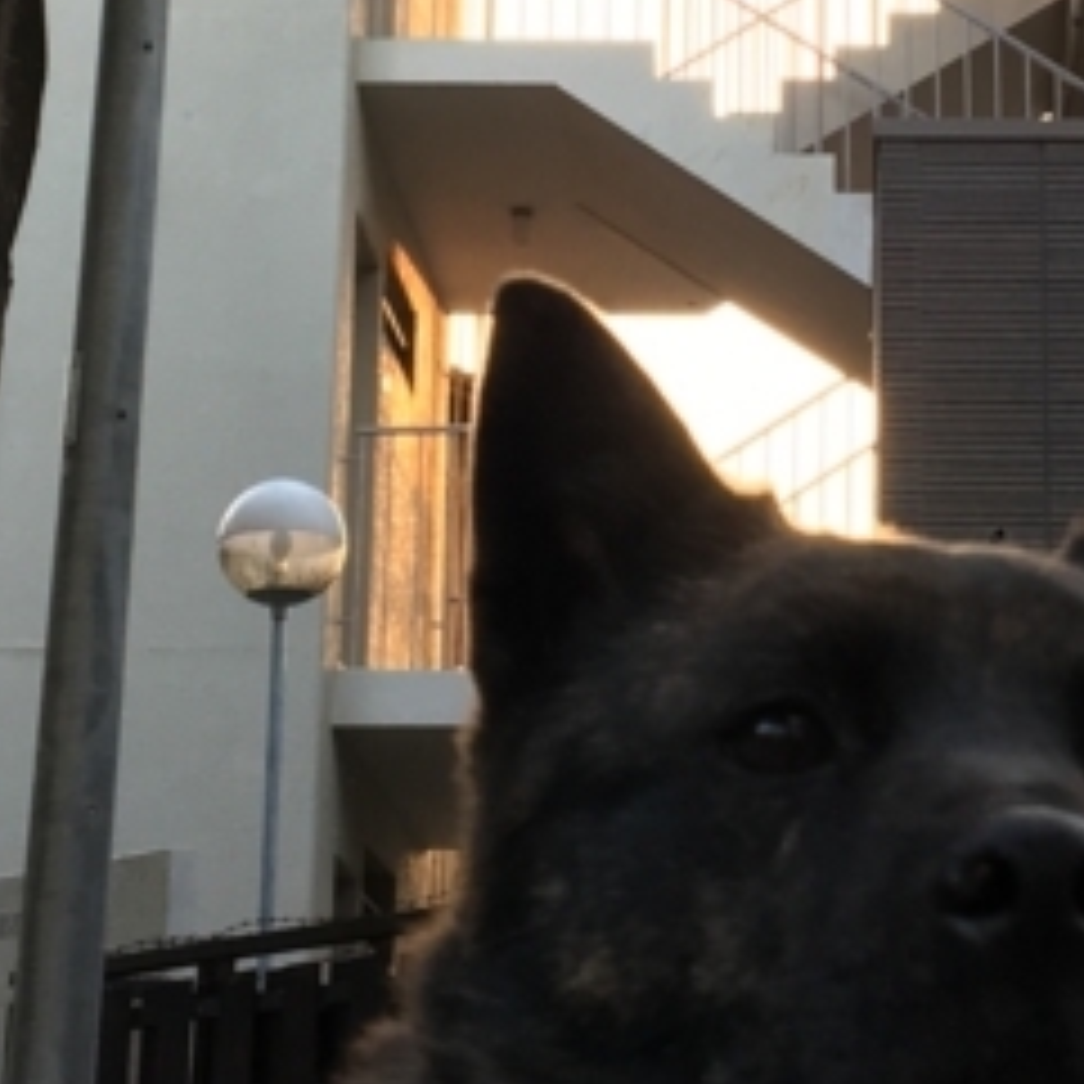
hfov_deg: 15.9
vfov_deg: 15.7
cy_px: 67
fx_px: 3862
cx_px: 715
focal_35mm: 109
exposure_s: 1/120
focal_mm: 4.15
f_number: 2.2
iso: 40
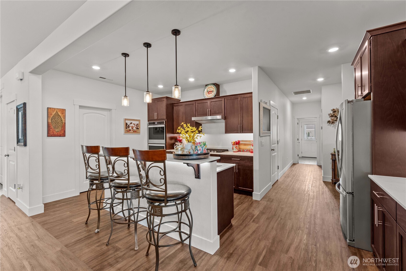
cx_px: 203
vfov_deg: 77.4
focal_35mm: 15
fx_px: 169
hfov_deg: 100.4
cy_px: 136
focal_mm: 15
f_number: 8
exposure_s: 1/2.5
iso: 200
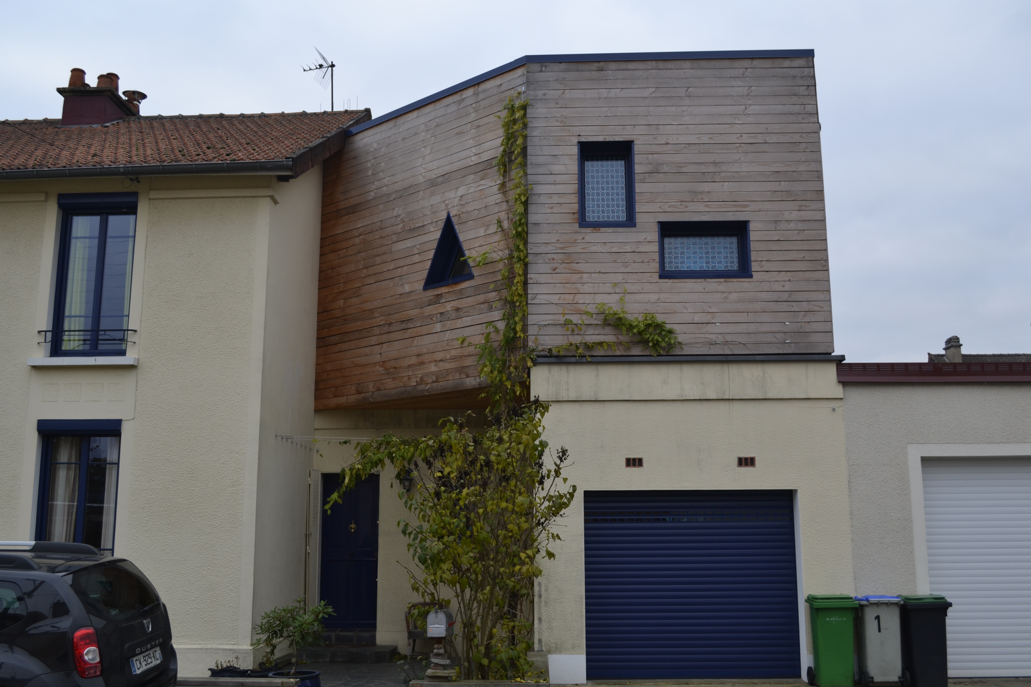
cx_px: 516
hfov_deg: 53.1
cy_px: 344
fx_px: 1031
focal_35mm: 36
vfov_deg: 36.9
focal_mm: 24
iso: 220
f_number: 5.6
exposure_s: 1/125
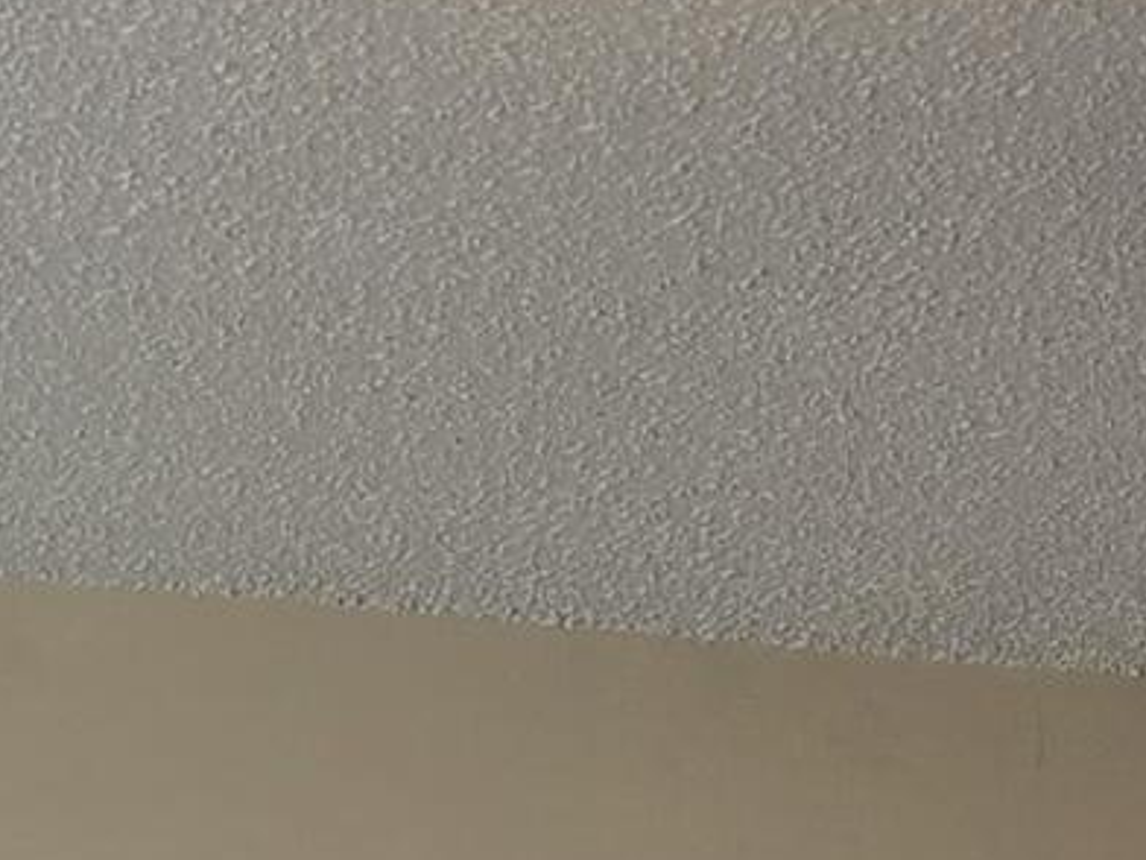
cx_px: -819
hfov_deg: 10.6
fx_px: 5827
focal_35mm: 176
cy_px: 2176
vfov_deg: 7.7
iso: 50
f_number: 1.7
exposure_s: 1/120
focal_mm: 6.3
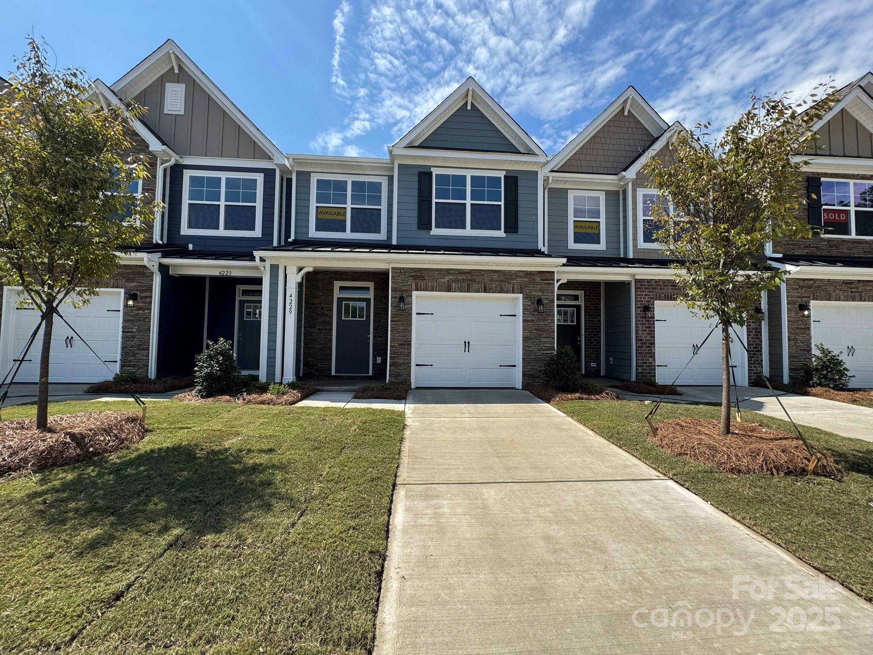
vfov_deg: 85.7
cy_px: 328
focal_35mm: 14
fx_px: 353
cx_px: 436
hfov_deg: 102.1
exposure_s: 1/1178
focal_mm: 2.22
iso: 50
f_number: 2.2
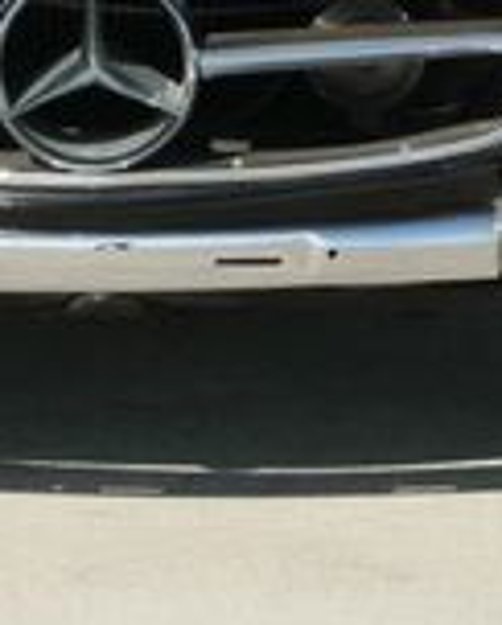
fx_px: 6135
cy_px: -241
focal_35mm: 331
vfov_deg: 5.8
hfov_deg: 4.7
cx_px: 193
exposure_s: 1/400
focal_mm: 55
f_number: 7.1
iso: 200
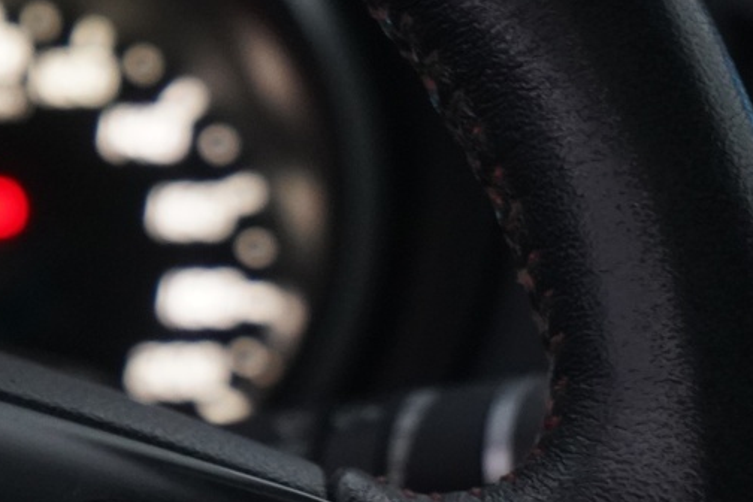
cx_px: 448
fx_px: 4706
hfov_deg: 9.1
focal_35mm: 225
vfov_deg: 6.1
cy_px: 648
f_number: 5.6
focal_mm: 70
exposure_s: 1/60
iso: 4000
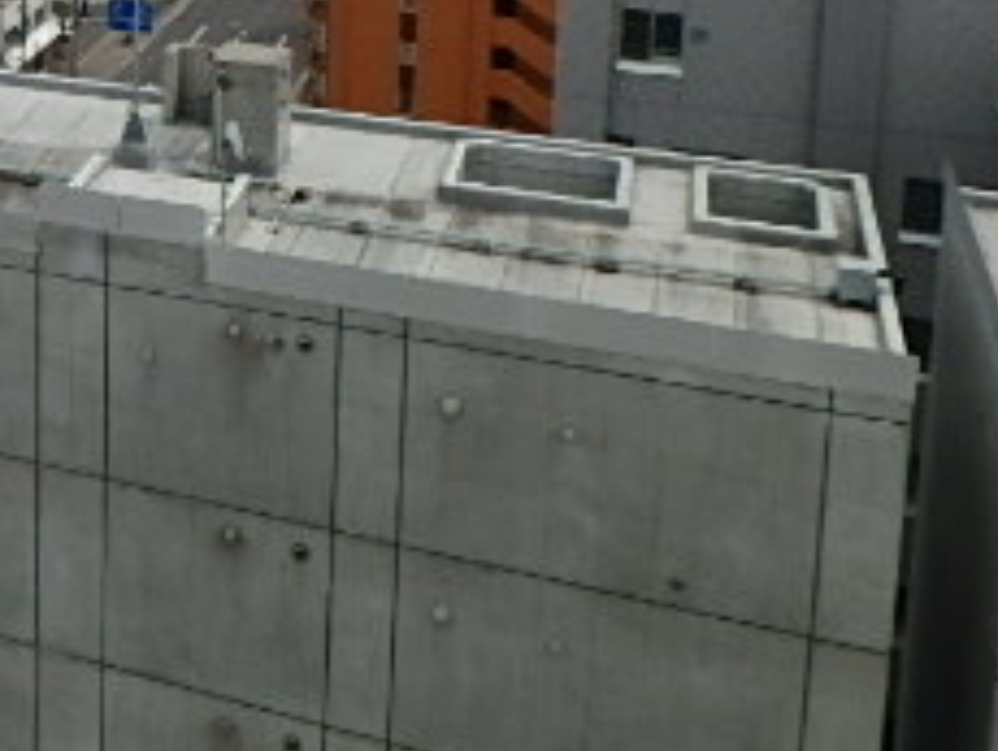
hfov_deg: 25.9
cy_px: -178
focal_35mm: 64
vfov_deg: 21.2
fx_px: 1847
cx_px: -295
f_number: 6.3
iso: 125
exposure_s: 1/400
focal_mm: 4
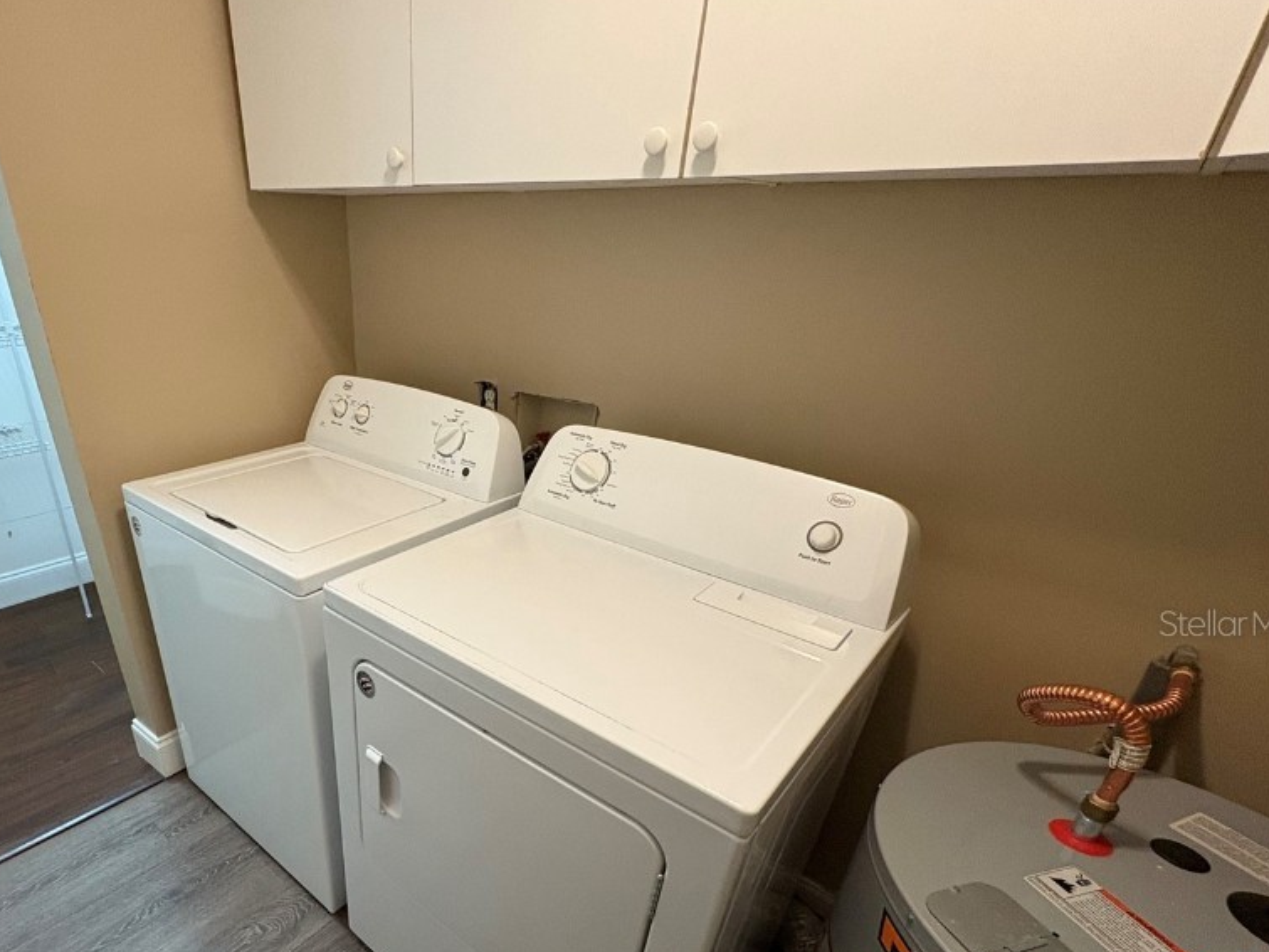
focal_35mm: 19
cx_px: 457
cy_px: 622
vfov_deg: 67.1
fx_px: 696
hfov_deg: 82.7
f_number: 2.2
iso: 400
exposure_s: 1/60
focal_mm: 2.22
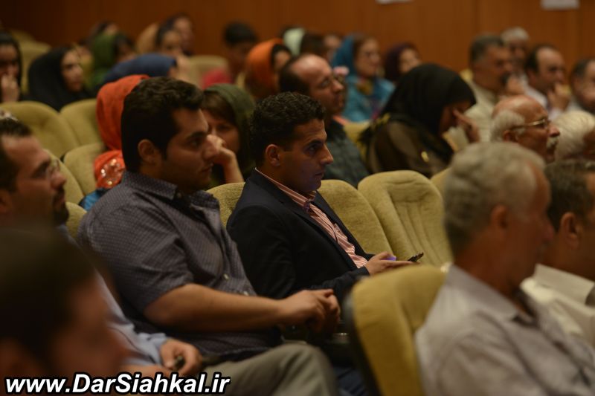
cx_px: 298
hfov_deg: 13.3
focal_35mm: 155
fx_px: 2561
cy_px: 198
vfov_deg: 8.9
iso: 800
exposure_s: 1/50
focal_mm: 155
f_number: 2.8
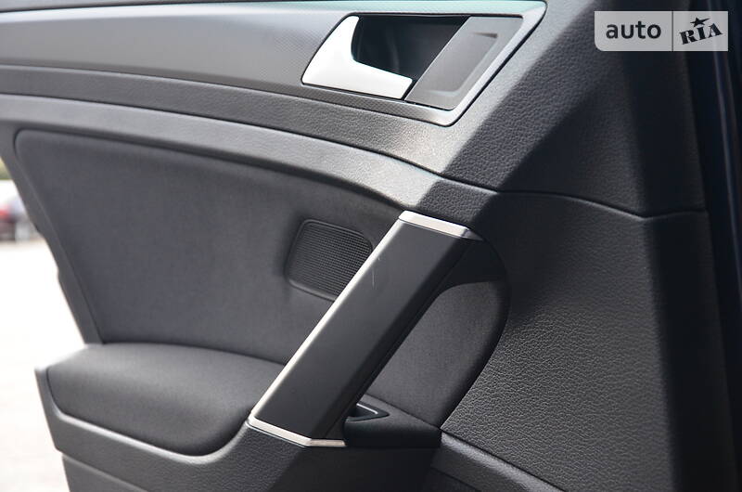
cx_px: 371
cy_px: 246
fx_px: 1543
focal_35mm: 75
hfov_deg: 27.0
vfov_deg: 18.1
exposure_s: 1/30
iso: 1250
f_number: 5
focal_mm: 50
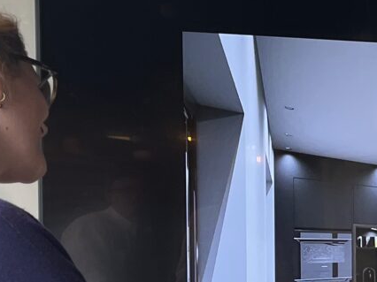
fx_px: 1361
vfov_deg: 11.7
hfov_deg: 14.8
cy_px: 288
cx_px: 540
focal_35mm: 125
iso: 64
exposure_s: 1/123
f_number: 1.6
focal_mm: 5.1
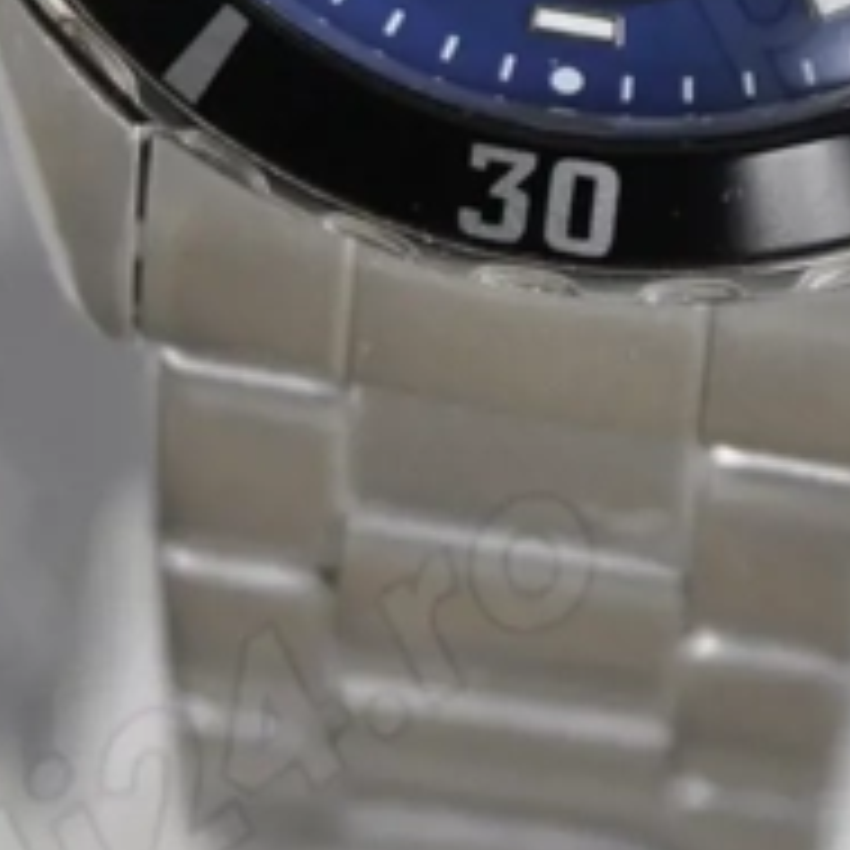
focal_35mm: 472
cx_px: 634
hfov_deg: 3.7
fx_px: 13113
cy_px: -409
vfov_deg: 3.7
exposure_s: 1/400
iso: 400
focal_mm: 70
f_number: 5
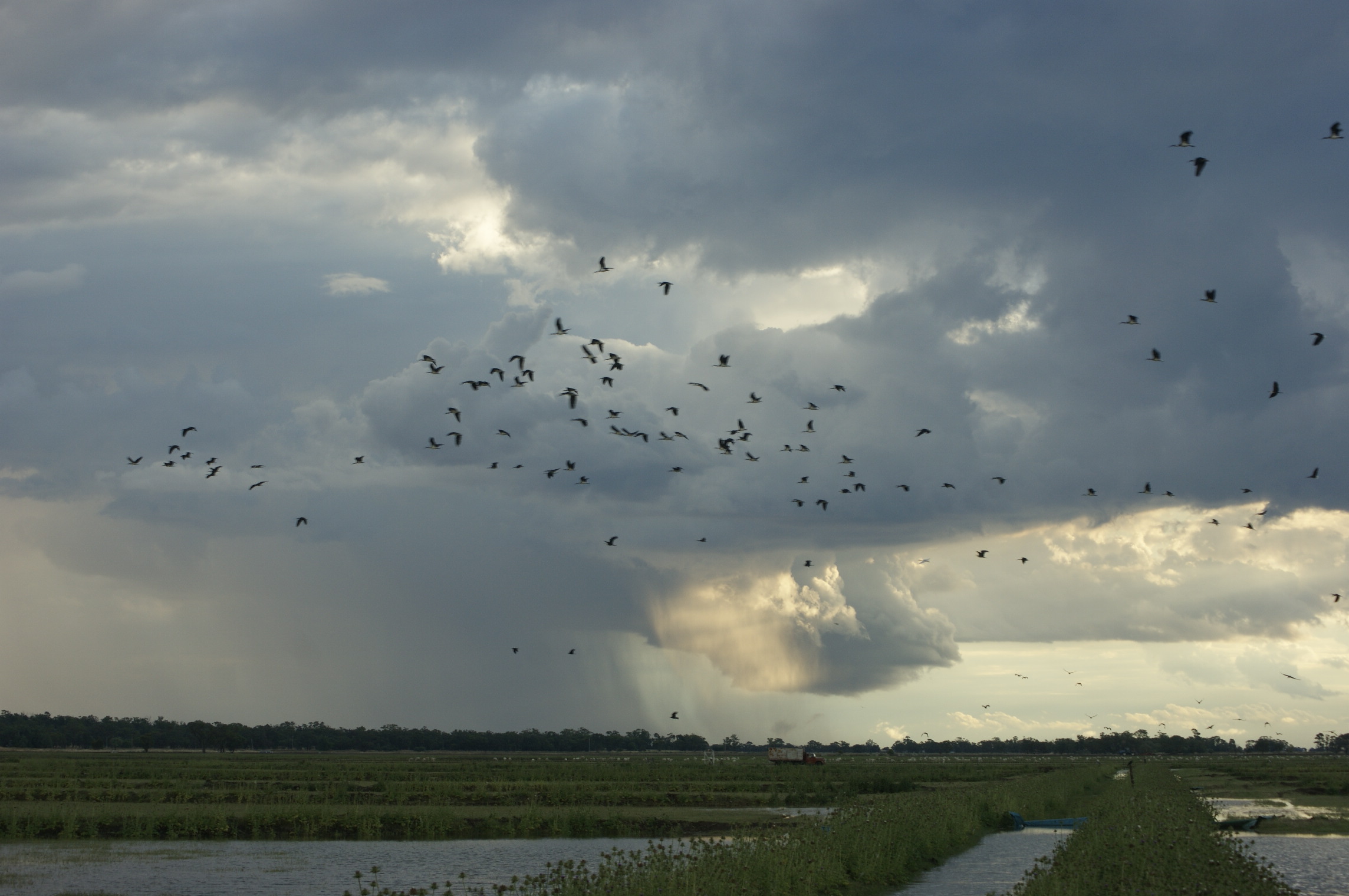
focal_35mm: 82
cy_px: 448
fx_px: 3088
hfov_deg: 24.6
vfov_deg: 16.5
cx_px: 674
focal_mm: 55
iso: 100
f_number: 8
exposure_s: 1/125
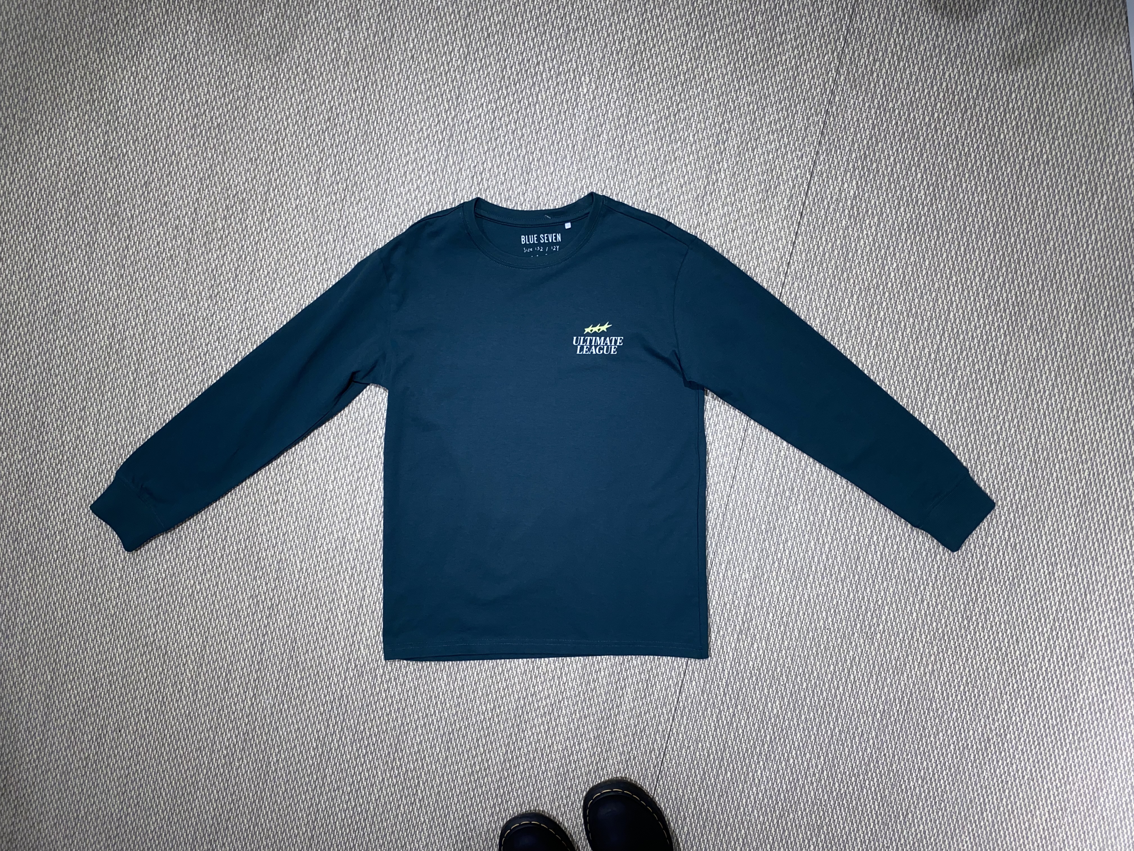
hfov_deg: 67.3
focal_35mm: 26
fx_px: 852
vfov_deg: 53.1
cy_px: 426
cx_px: 567
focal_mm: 4.25
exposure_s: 1/197
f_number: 1.8
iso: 32
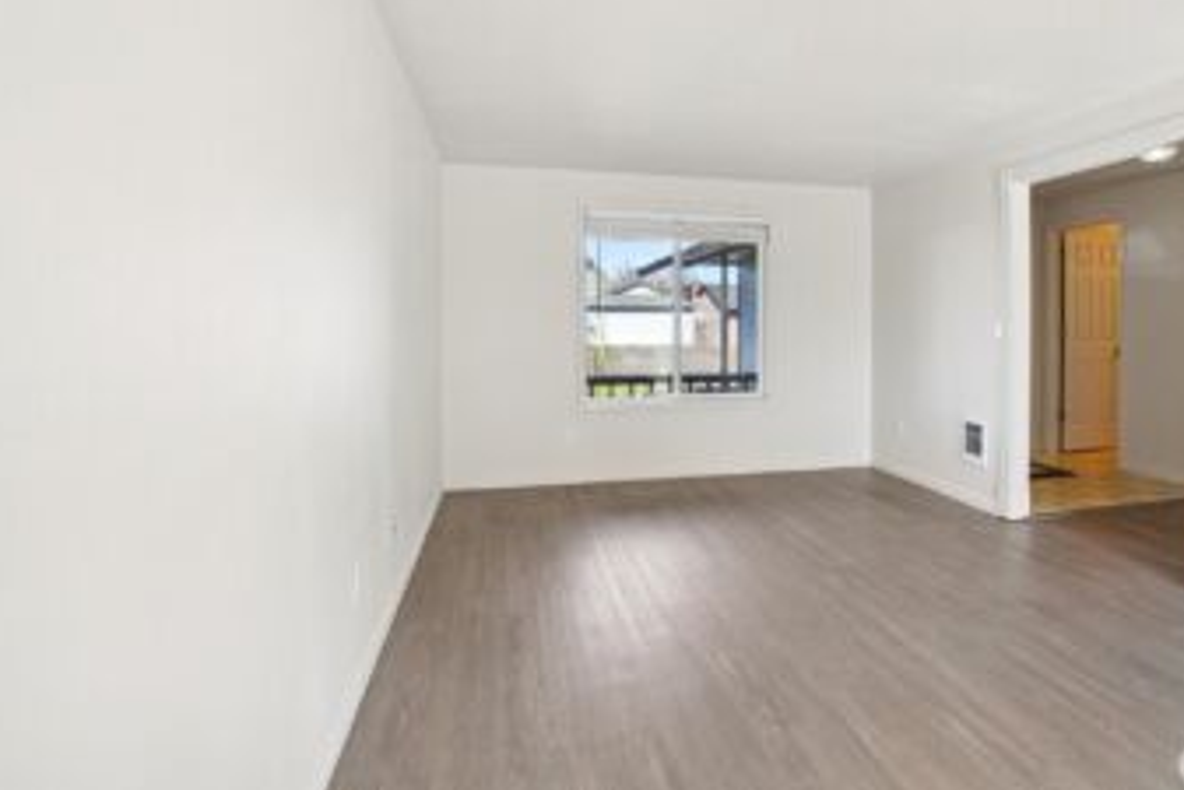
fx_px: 625
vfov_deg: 64.2
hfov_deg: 86.3
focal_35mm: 19
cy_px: 328
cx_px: 678
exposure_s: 1/80
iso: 400
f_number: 8
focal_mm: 16
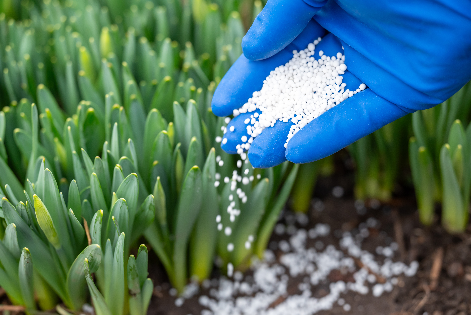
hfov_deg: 17.1
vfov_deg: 11.4
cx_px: 236
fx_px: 1571
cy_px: 158
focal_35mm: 120
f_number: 4
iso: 800
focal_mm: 120
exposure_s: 1/400
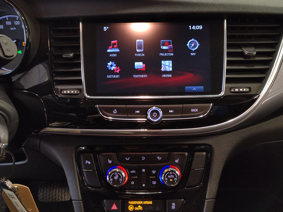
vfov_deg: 48.2
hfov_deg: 61.7
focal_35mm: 29
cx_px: 142
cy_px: 106
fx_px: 237
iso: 2178
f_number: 1.9
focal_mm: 5.52
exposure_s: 1/50
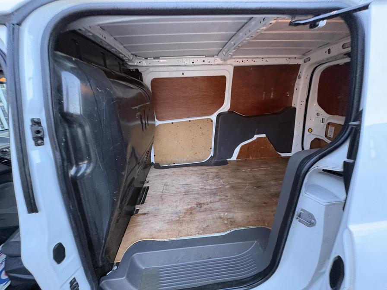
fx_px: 157
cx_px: 194
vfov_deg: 85.7
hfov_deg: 102.1
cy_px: 145
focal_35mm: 14
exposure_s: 1/60
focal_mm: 2.22
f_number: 2.2
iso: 640
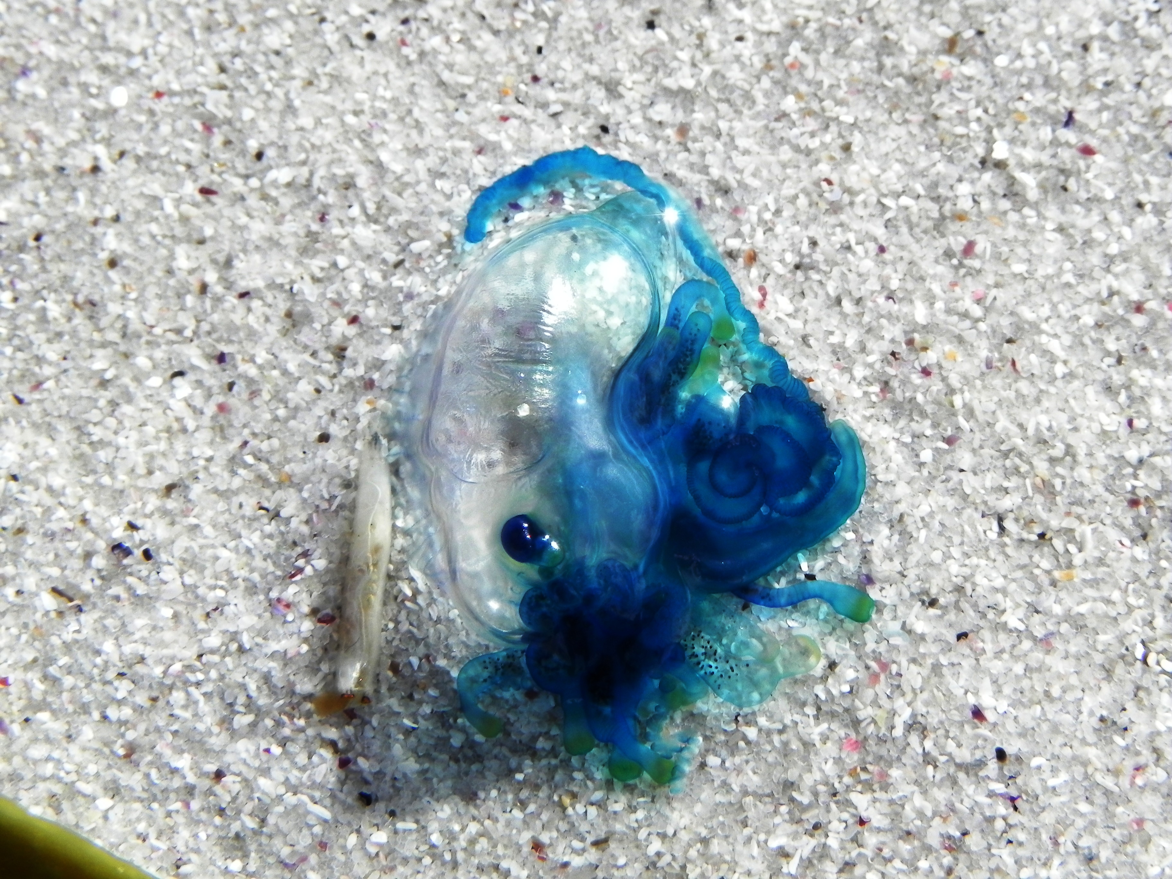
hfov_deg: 18.7
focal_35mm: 105
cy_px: 440
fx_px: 3555
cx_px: 586
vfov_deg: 14.1
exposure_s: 1/308
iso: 160
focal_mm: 18.8
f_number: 6.3
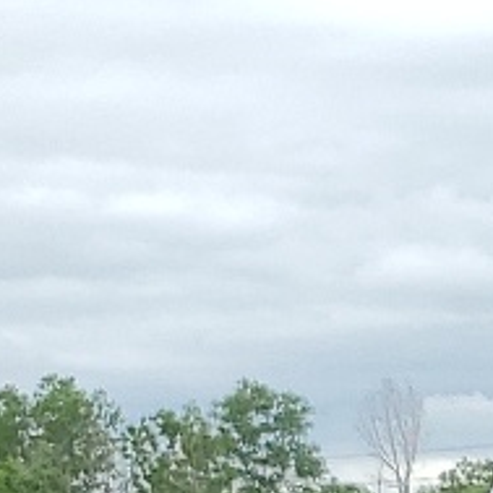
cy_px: 1414
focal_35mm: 195
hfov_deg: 7.5
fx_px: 3142
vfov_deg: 7.9
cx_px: 1651
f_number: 1.5
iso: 50
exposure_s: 1/1250
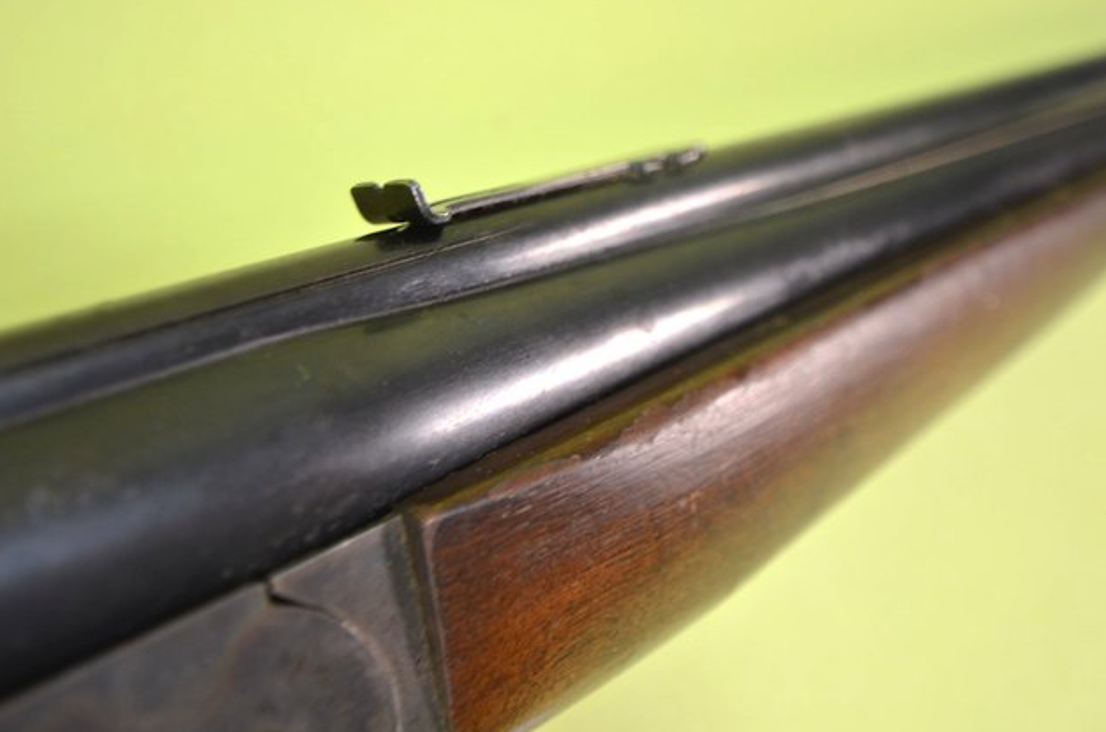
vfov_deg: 32.5
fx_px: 1257
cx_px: 554
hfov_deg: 47.5
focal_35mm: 41
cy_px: 340
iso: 400
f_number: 4.5
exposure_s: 1/160
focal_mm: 24
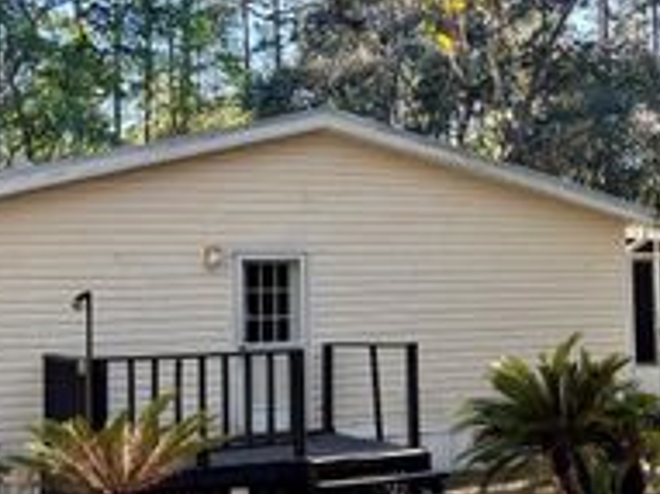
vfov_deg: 21.6
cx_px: 508
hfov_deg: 28.1
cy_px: 206
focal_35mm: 68
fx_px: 1296
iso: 50
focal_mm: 5.96
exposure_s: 1/315
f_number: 1.6
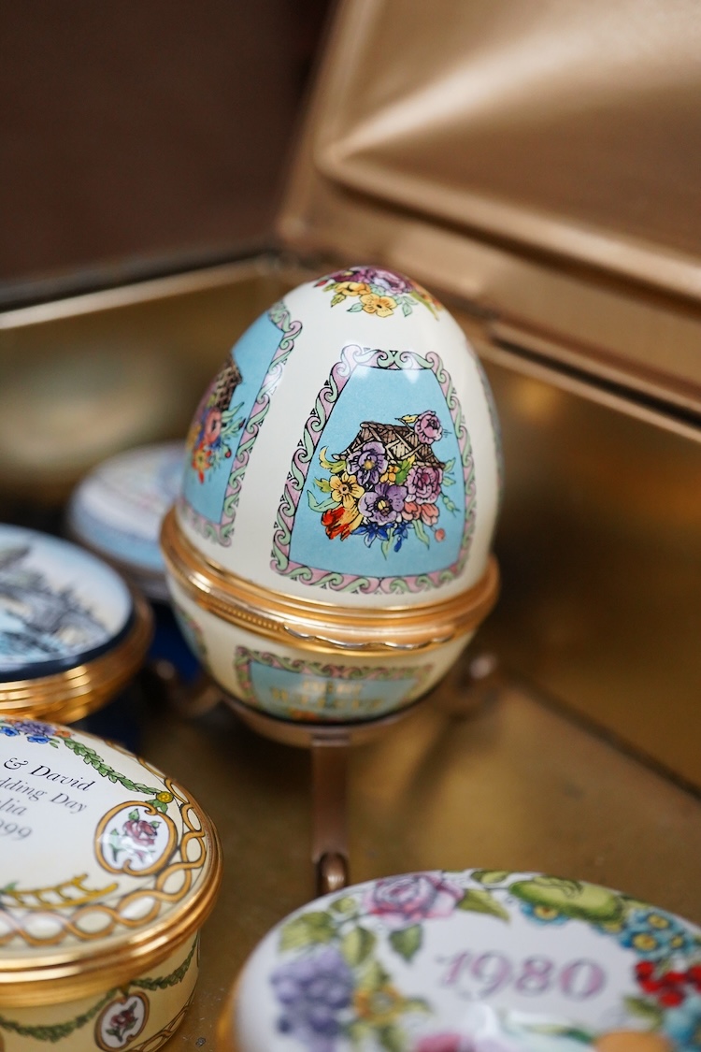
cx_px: 350
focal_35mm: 45
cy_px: 526
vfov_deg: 43.6
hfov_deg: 29.9
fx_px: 1314
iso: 2500
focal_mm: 30
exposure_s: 1/640
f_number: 4
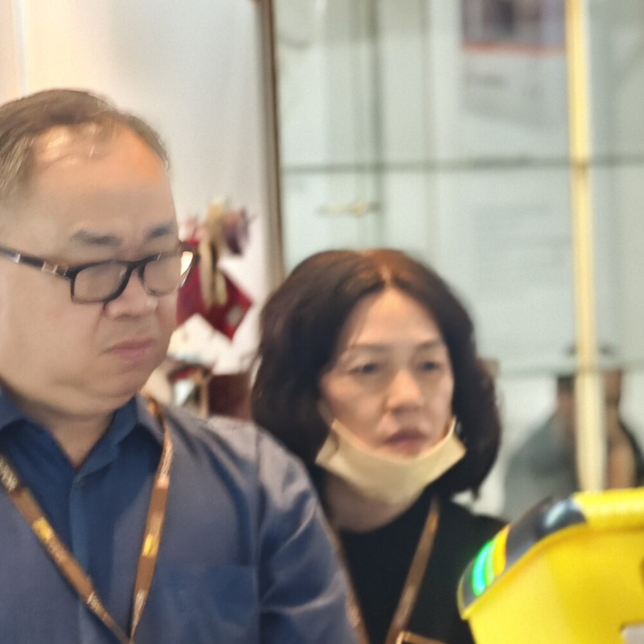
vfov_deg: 11.5
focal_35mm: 152
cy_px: 497
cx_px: 200
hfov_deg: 11.5
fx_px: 3199
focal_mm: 10.1
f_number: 2
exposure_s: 1/25
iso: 800
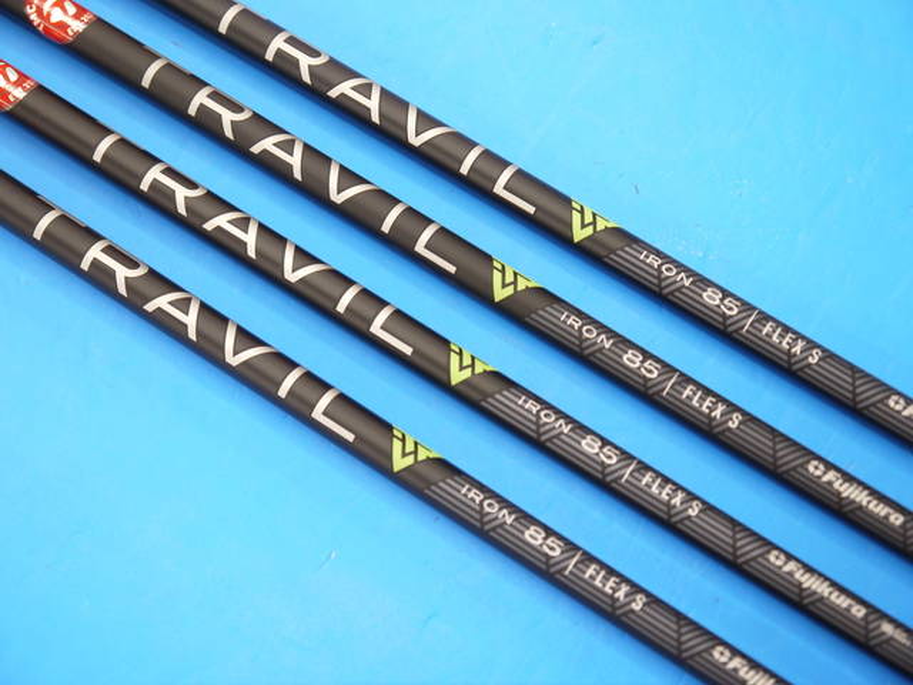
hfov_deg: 39.7
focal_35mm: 48
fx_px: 1266
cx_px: 456
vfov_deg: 30.3
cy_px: 342
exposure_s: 1/60
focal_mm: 24
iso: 400
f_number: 4.5
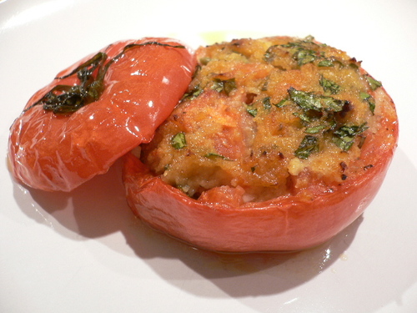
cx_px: 208
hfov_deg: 52.6
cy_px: 156
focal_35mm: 35
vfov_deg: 40.7
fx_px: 422
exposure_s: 1/20
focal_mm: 5.8
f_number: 2.8
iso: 100
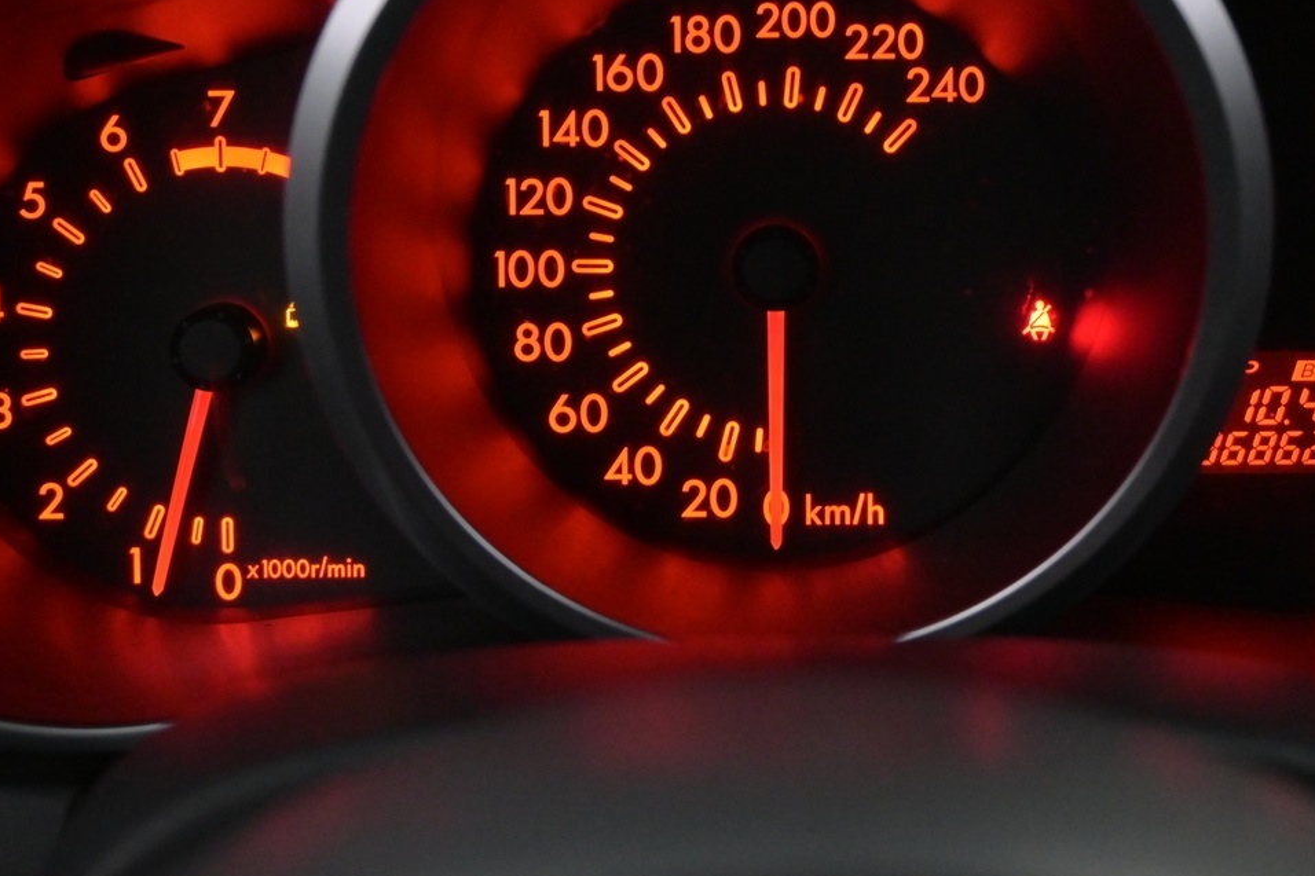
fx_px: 2274
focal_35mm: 62
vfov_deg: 21.7
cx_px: 762
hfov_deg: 32.2
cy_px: 253
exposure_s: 1/80
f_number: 5
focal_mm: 24.5
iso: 2500
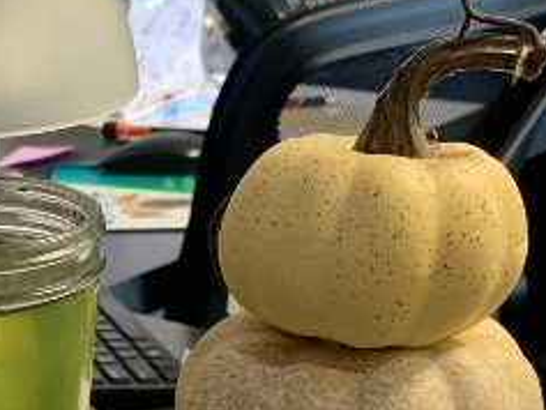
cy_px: 583
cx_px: -244
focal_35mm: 101
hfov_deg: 17.7
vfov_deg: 13.9
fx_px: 1594
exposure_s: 1/60
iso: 160
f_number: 1.8
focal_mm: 4.25
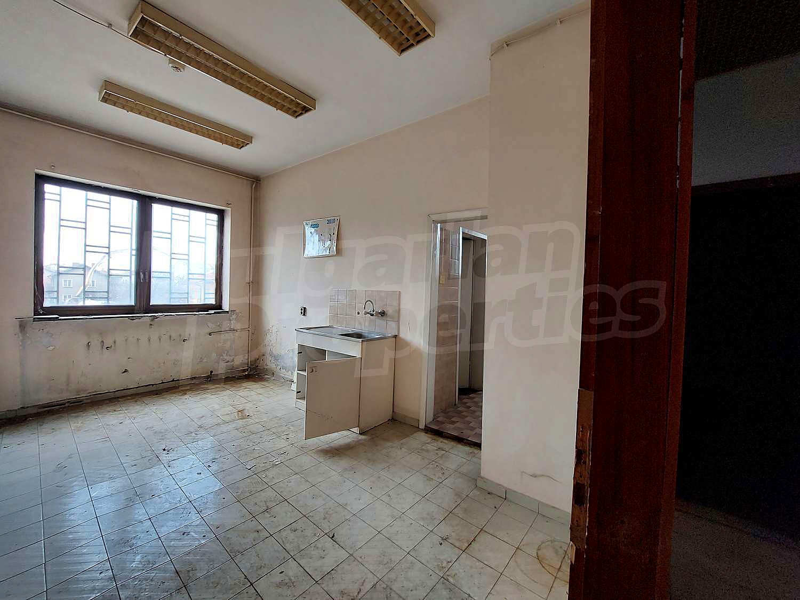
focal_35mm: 13
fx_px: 300
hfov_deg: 106.2
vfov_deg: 89.9
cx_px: 400
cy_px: 300
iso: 80
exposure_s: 1/50
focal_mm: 1.74
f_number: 2.2
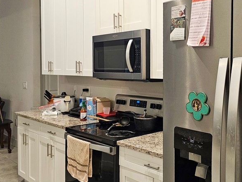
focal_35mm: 40
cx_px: 161
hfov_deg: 46.1
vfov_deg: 35.9
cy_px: 81
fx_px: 280
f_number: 1.7
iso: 500
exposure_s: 1/120
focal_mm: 6.3
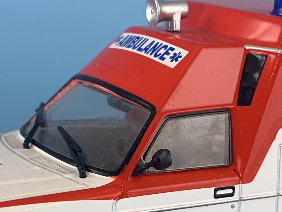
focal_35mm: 106
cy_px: 220
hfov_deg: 18.5
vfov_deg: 13.7
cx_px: 133
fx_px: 864
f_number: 1.8
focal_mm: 4.25
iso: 64
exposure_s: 1/100
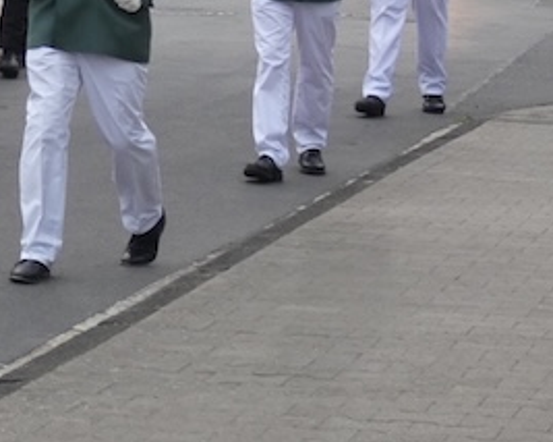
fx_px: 2943
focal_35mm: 180
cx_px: -433
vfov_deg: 8.5
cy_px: 50
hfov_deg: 10.2
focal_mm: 8.6
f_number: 3.8
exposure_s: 1/80
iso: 125
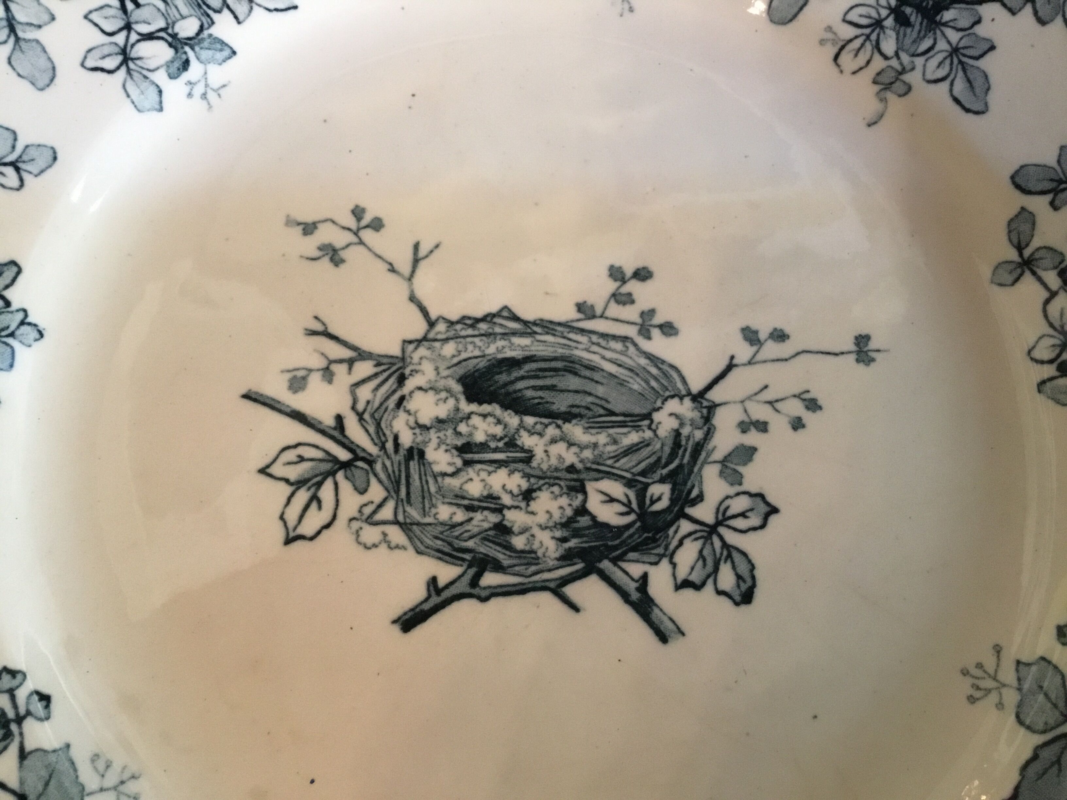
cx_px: 534
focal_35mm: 31
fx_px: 956
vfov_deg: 45.4
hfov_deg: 58.4
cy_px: 400
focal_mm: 3.3
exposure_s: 1/33
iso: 250
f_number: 2.4
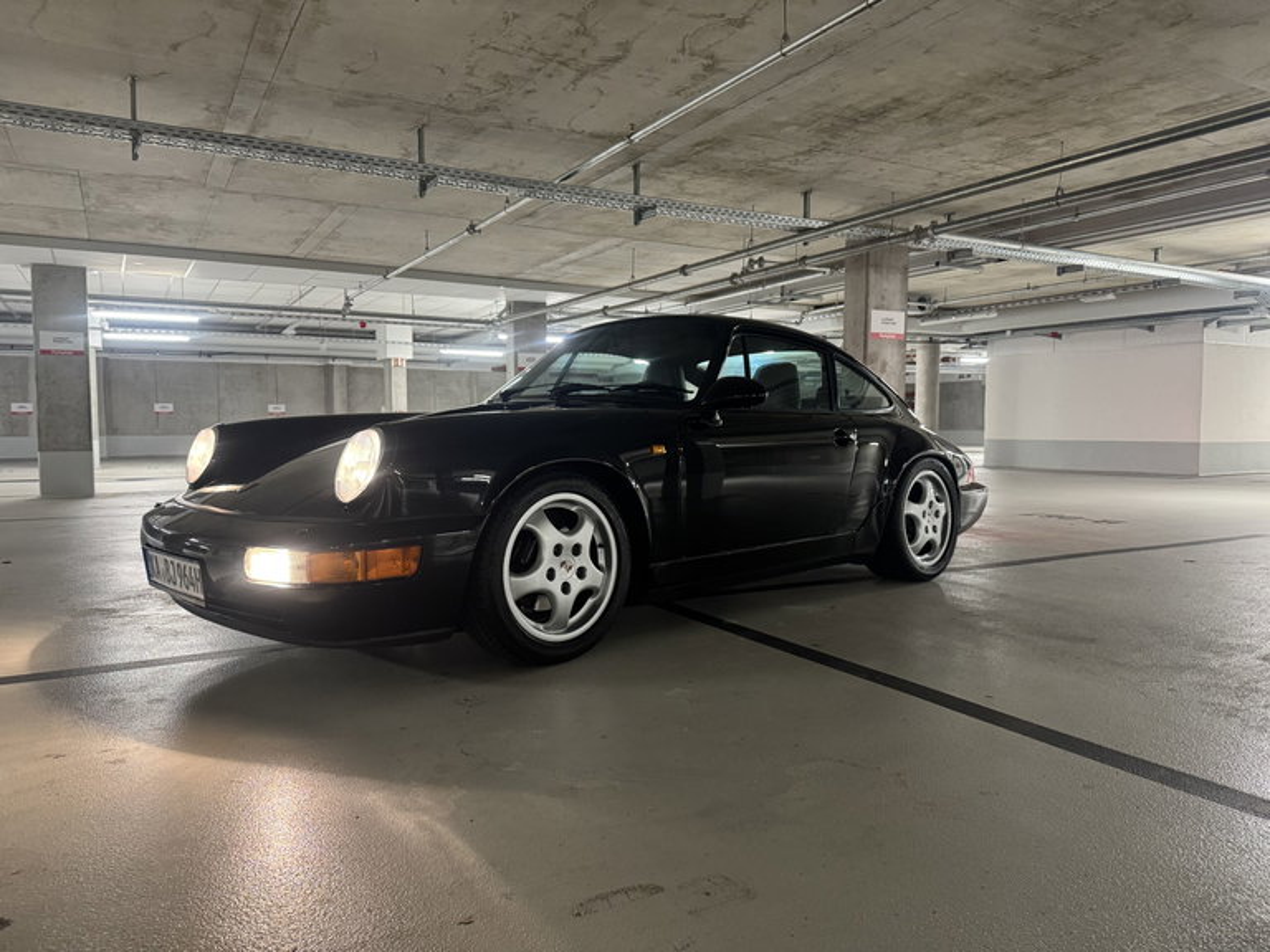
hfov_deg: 71.6
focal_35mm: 24
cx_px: 635
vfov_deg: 56.8
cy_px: 476
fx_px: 881
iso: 500
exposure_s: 1/50
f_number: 1.78
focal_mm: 6.76
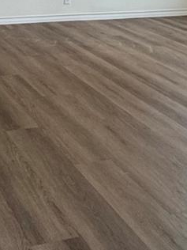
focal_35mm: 68
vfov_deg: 25.3
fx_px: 490
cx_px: -1
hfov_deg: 20.9
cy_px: -61
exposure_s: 1/120
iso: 200
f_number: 2.2
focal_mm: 2.22
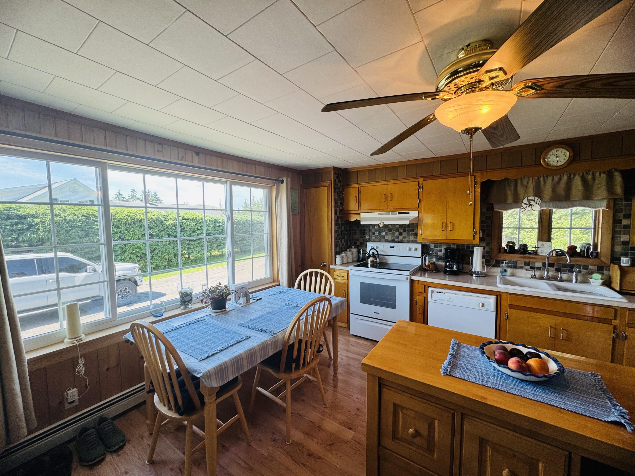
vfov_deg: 85.7
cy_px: 238
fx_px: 257
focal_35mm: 14
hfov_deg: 102.1
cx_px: 318
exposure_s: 1/120
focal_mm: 2.22
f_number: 2.2
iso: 80
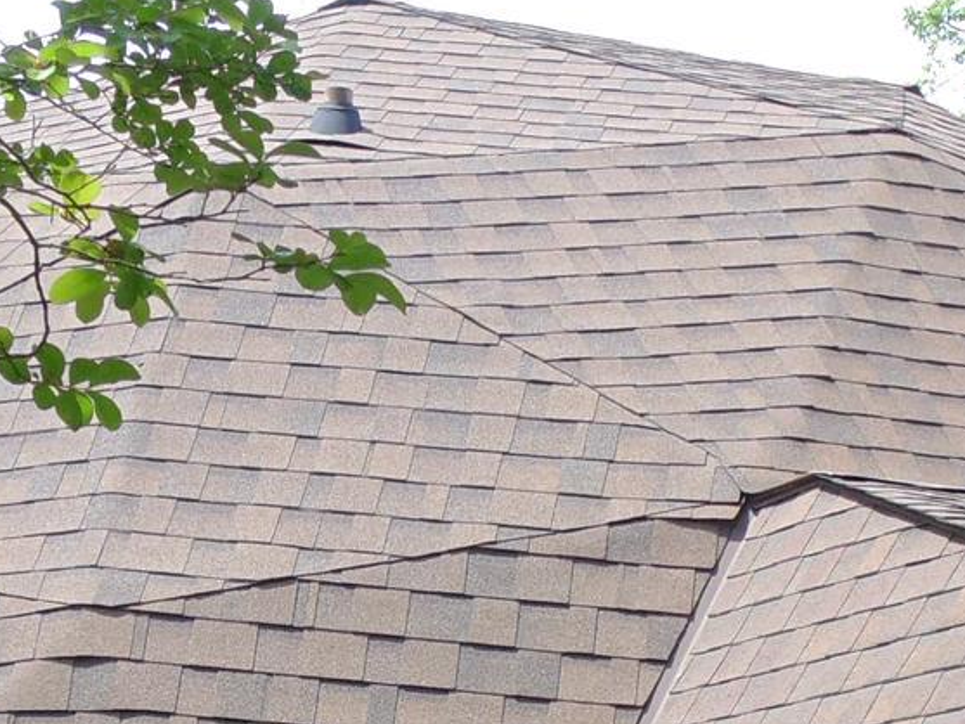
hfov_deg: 15.7
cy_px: 1117
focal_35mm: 125
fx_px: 3485
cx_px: 284
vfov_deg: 11.3
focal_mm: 6.2
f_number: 3.4
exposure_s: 1/250
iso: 80
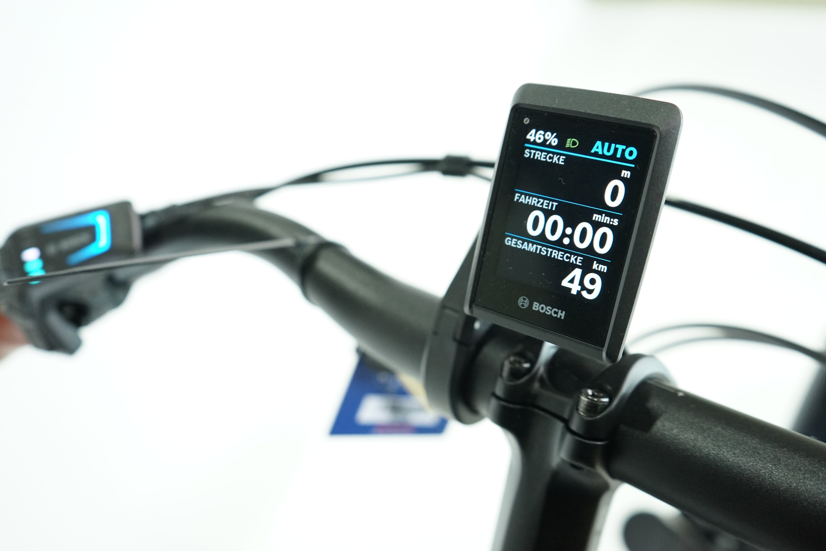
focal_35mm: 32
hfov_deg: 58.7
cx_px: 413
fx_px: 734
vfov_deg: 41.1
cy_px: 276
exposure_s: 1/200
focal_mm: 32
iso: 2500
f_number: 4
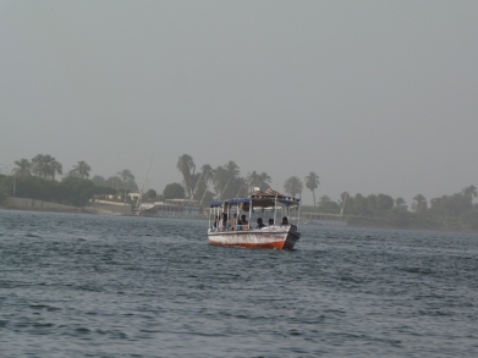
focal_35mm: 229
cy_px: 178
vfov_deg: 6.5
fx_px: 3161
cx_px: 242
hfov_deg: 8.6
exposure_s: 1/640
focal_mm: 40.4
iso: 80
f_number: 5
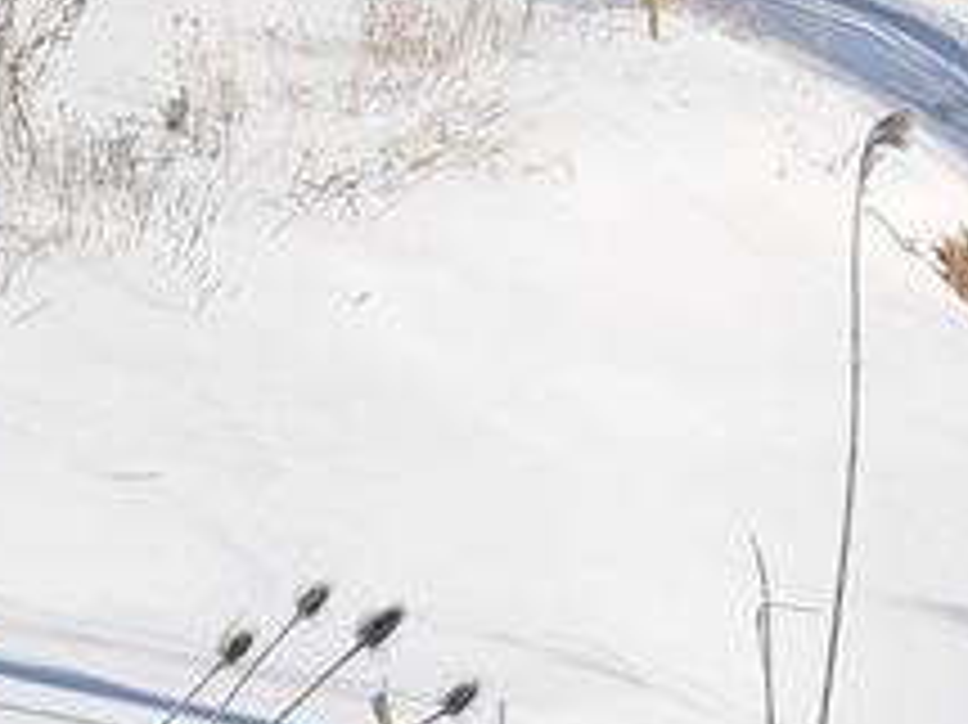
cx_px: -284
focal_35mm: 301
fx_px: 8409
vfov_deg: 4.8
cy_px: -773
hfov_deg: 6.5
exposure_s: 1/800
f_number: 8
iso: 250
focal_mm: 35
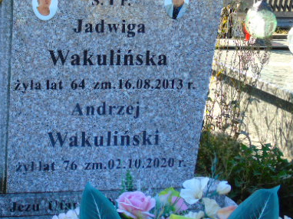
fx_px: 880
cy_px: 56
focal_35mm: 104
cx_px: 56
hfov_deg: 18.7
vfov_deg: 14.2
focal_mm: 11
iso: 80
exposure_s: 1/100
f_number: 4.5
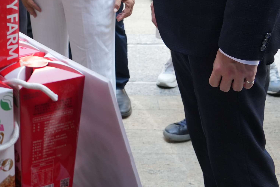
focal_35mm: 73
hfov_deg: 25.3
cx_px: -45
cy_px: -43
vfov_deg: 17.7
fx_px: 568
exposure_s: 1/250
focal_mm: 24
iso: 1000
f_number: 5
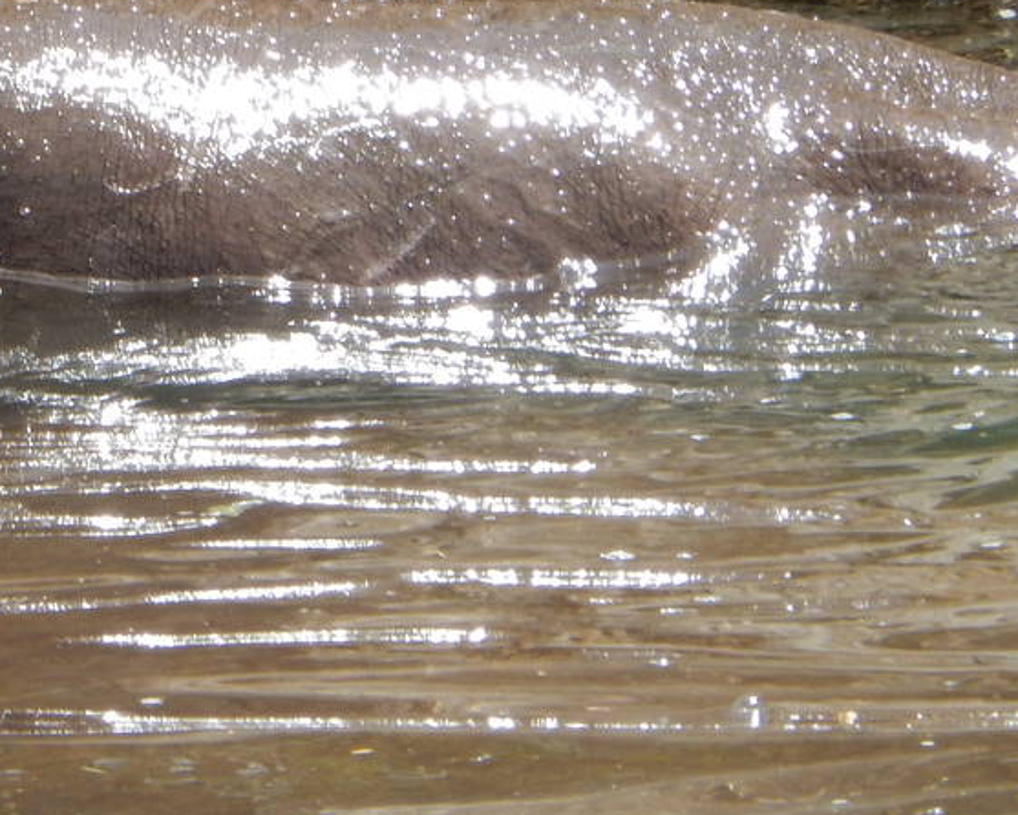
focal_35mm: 1262
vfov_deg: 1.2
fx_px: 38036
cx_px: -104
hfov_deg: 1.5
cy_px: 166
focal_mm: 81
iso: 125
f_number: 6.3
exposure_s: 1/250
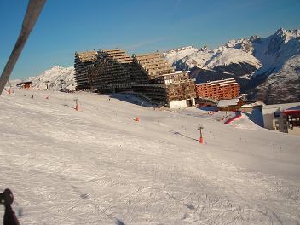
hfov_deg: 44.8
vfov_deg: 34.3
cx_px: 155
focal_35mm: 42
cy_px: 106
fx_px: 364
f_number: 6.4
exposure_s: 1/336
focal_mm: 6.3
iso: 50
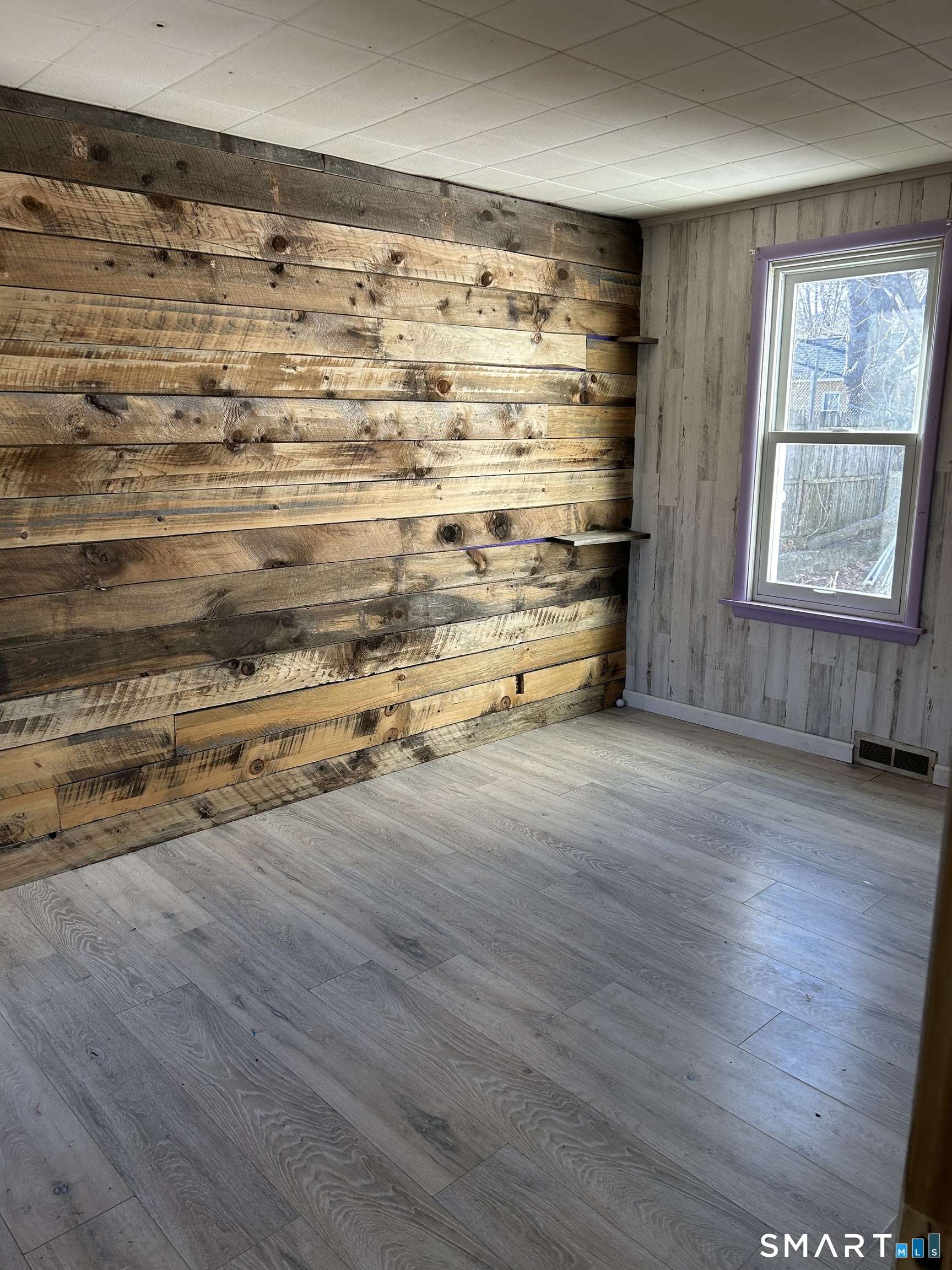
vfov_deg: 67.3
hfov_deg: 53.1
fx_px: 953
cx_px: 476
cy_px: 635
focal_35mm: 26
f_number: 1.5
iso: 64
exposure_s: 1/120
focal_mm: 5.7
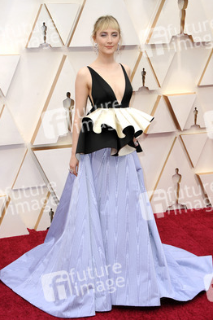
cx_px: 107
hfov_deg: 23.8
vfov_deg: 35.1
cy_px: 160
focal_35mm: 57
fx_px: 506
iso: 800
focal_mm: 56
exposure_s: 1/200
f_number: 7.1
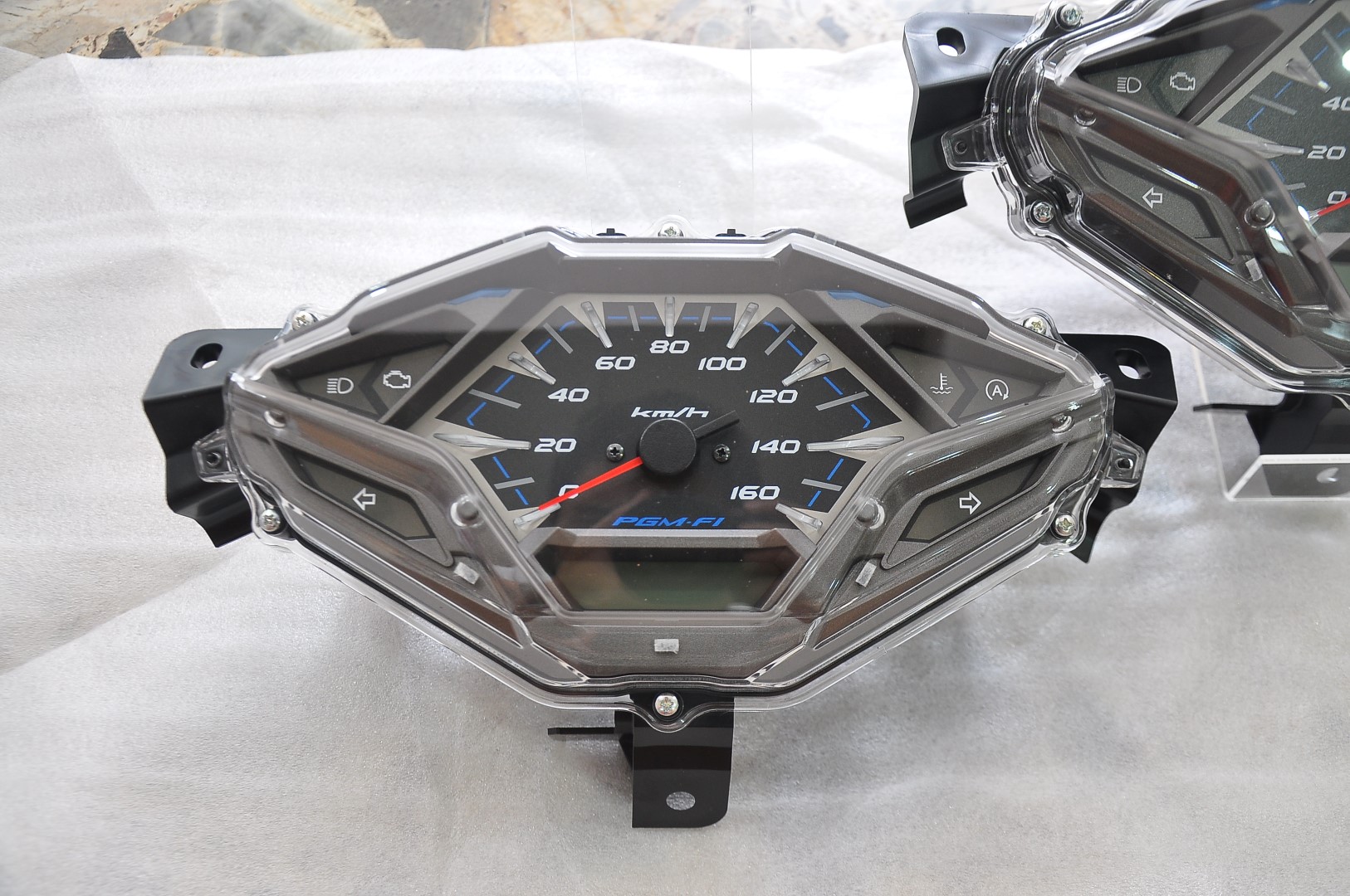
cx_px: 675
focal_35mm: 33
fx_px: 1236
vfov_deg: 39.9
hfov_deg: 57.3
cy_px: 448
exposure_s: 1/20
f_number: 3.8
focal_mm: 22
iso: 400
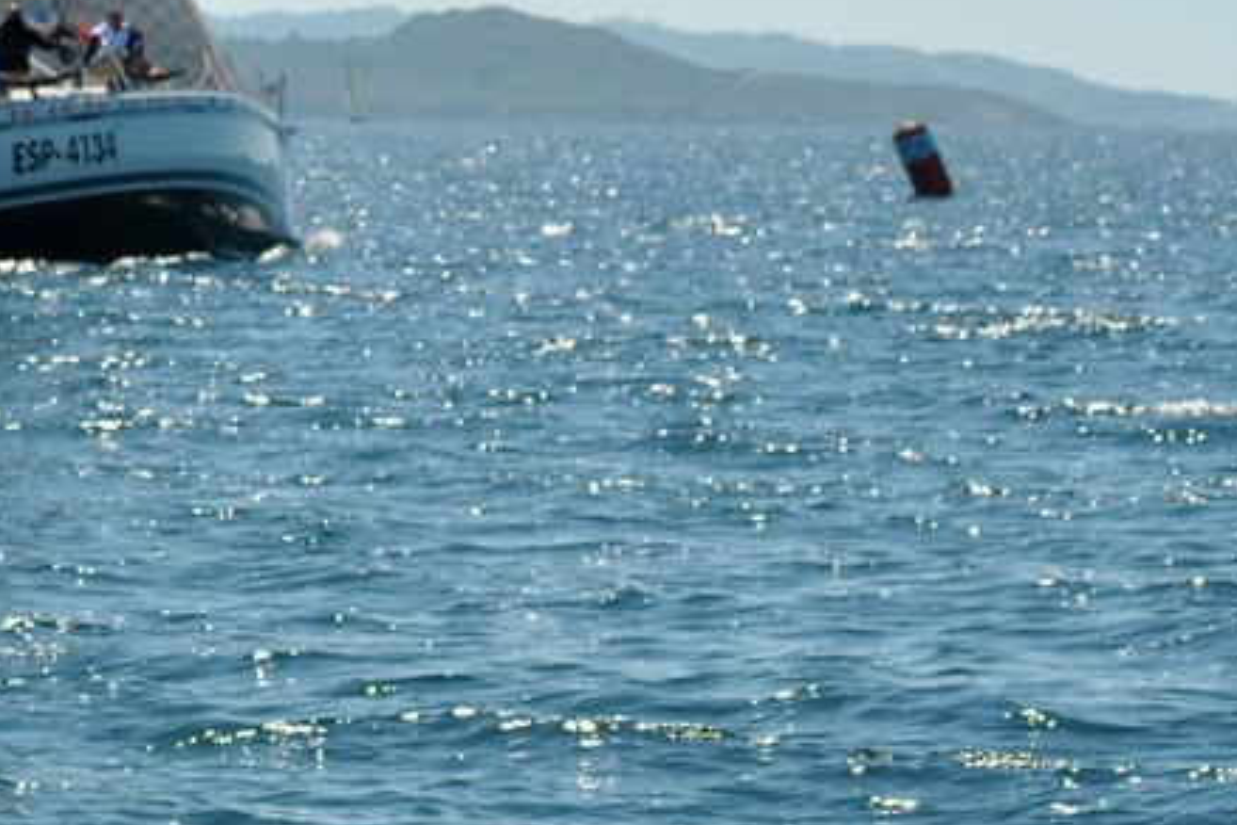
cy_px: 315
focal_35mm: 218
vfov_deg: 6.3
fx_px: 7490
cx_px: 169
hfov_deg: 9.4
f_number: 6.3
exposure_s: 1/640
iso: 100
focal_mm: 62
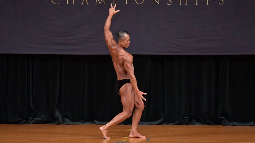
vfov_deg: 5.1
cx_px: 127
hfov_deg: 9.1
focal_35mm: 237
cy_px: 71
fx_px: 1602
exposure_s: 1/400
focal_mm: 150
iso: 4000
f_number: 5.6
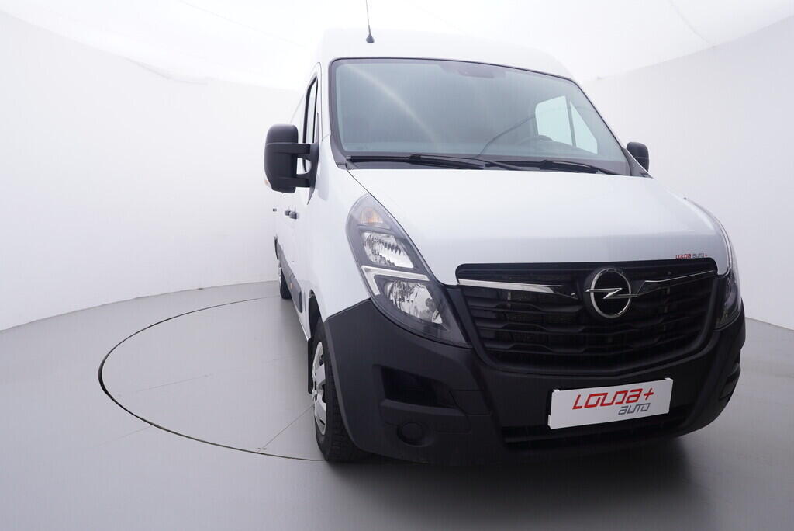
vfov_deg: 56.2
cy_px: 266
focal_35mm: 22
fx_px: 497
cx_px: 397
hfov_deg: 77.3
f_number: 5
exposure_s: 1/80
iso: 200
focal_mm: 15
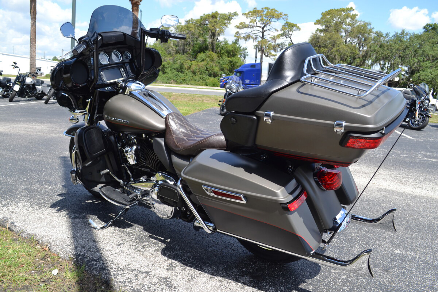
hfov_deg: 61.9
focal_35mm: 30
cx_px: 219
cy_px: 146
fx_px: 365
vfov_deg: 43.6
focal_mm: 20
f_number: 7.1
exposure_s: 1/200
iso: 100
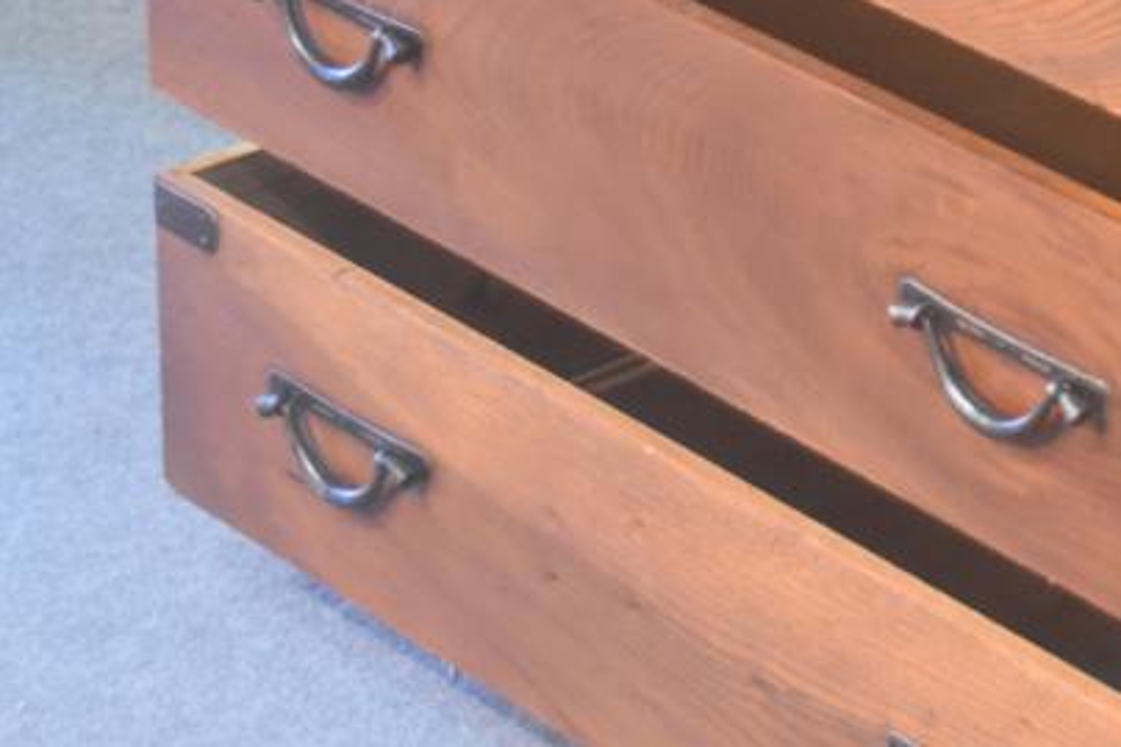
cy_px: -112
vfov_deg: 8.9
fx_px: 4762
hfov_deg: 13.3
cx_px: 1102
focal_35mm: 153
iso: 3600
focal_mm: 38
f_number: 4.2
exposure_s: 1/60
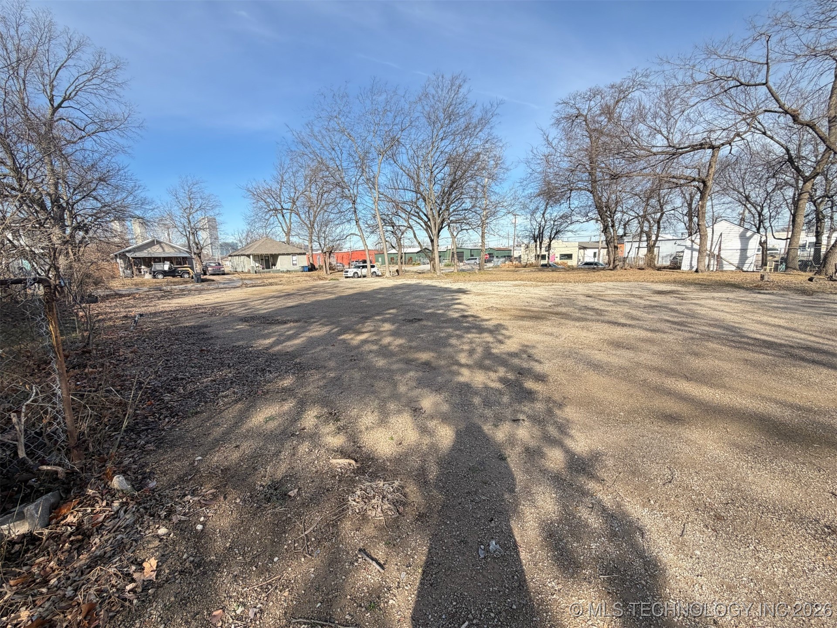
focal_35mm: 14
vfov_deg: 85.7
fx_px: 339
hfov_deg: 102.1
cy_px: 314
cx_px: 418
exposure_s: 1/502
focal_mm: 2.22
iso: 40
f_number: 2.2
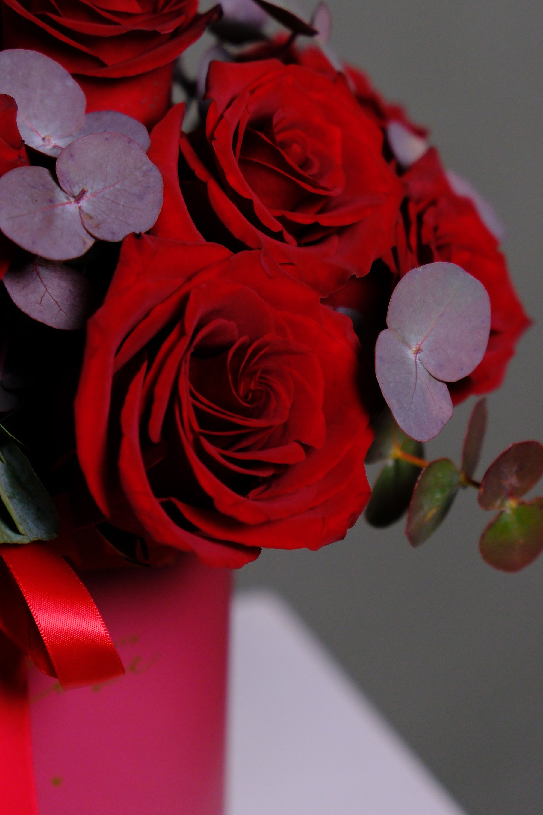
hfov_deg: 9.9
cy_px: 317
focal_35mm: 139
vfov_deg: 14.7
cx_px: 275
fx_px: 3144
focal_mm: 70
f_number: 2.8
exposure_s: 1/160
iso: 1250
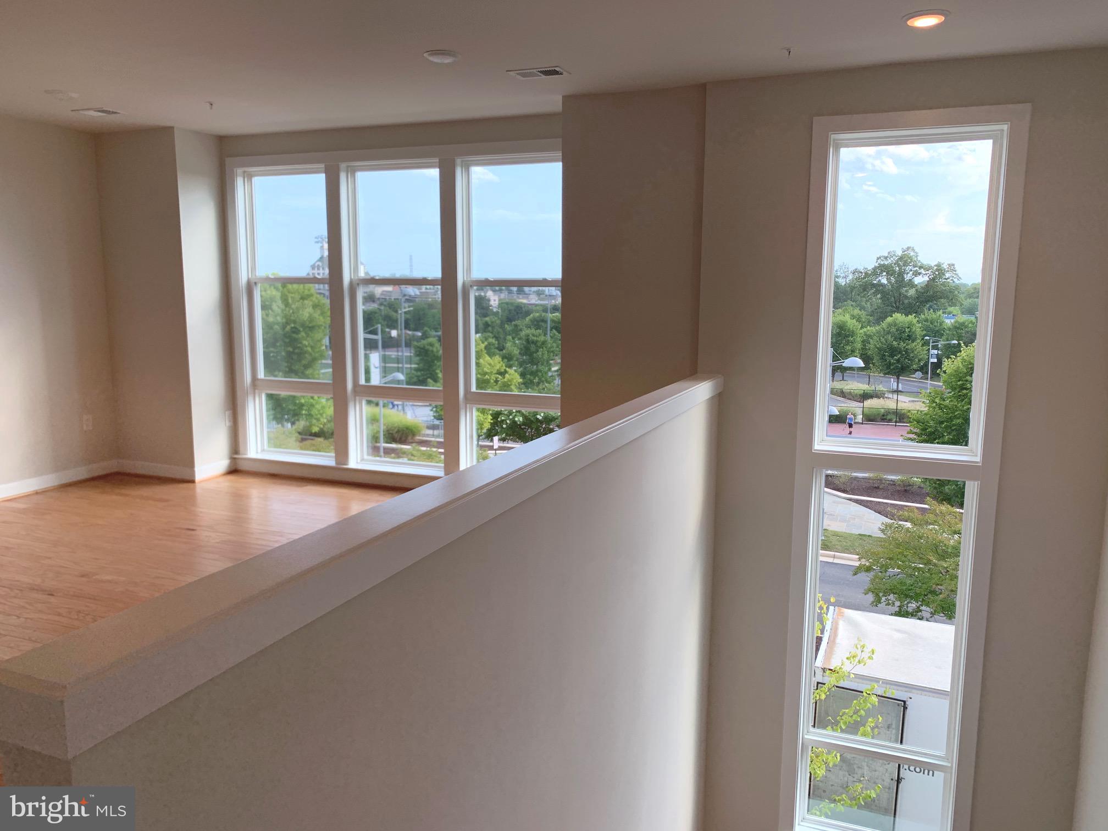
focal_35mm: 26
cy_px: 416
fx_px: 832
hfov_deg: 67.3
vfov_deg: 53.1
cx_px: 554
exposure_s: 1/232
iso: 25
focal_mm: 4.25
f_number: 1.8
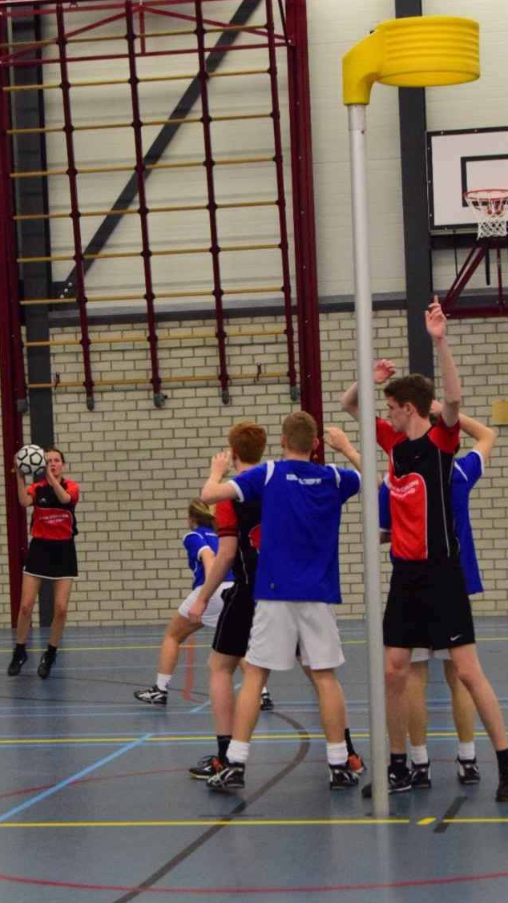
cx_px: 263
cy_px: 423
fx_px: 1724
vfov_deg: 29.3
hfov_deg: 16.8
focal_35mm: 72
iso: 5000
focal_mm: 42
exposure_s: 1/250
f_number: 8
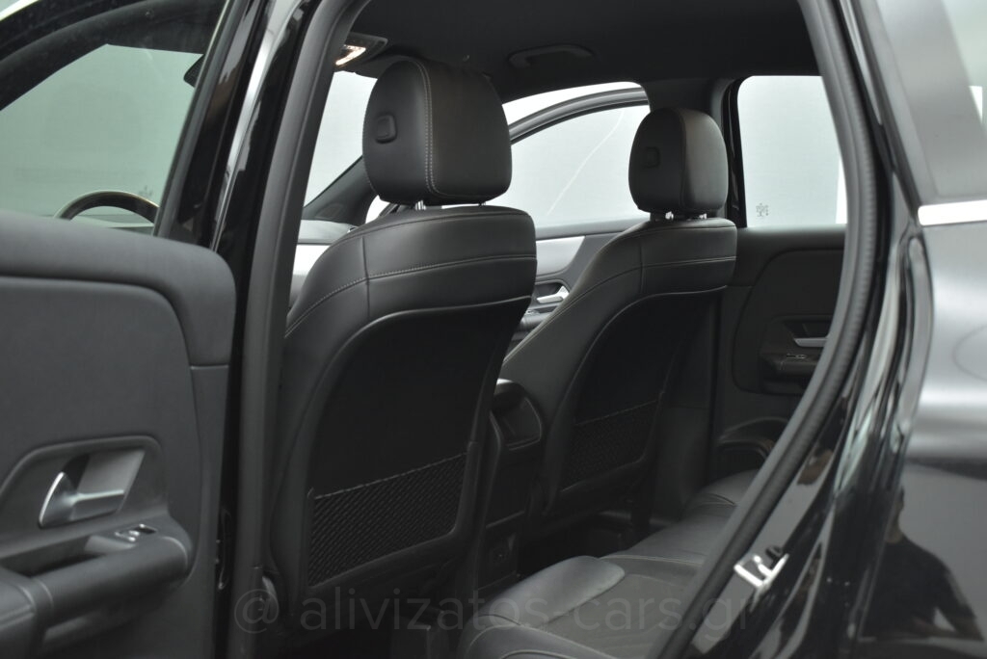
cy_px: 330
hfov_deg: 47.9
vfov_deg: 33.1
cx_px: 494
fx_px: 1111
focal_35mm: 40
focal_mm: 27
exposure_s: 1/50
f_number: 4
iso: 1600
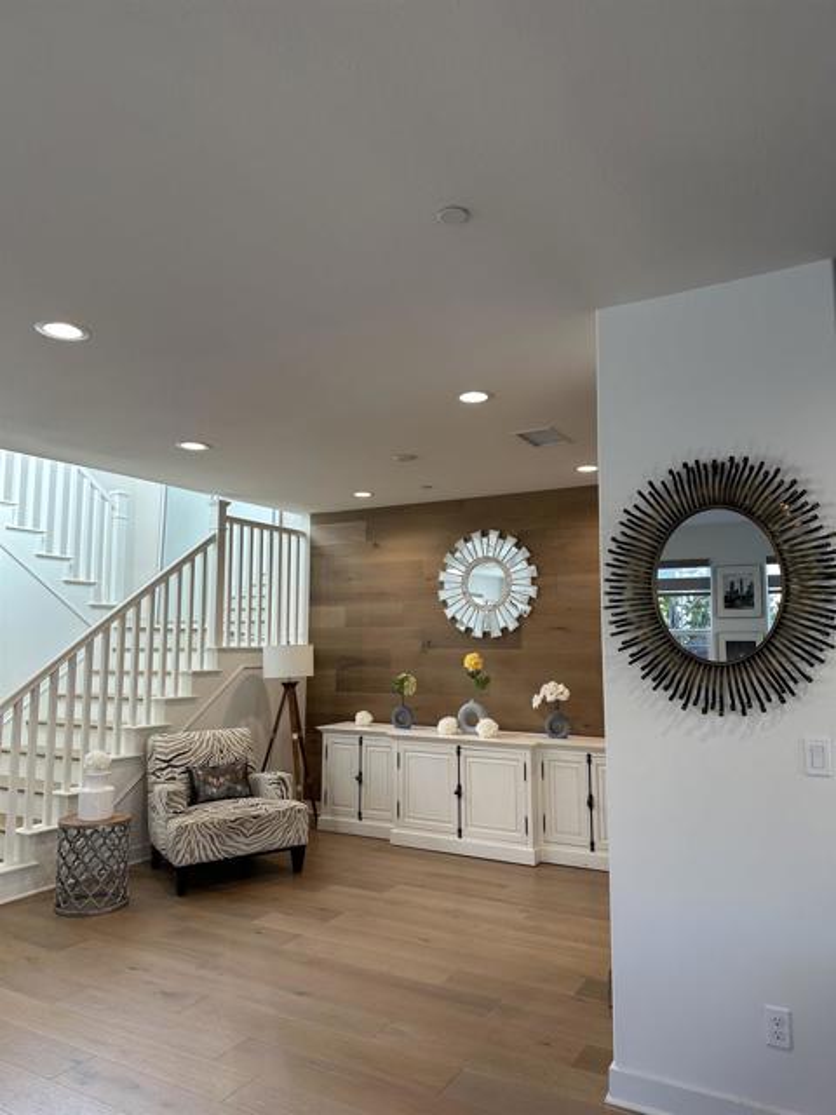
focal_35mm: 24
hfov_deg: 56.8
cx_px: 418
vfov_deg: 71.6
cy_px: 558
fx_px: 773
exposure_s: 1/120
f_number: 1.78
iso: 100
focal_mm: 6.86
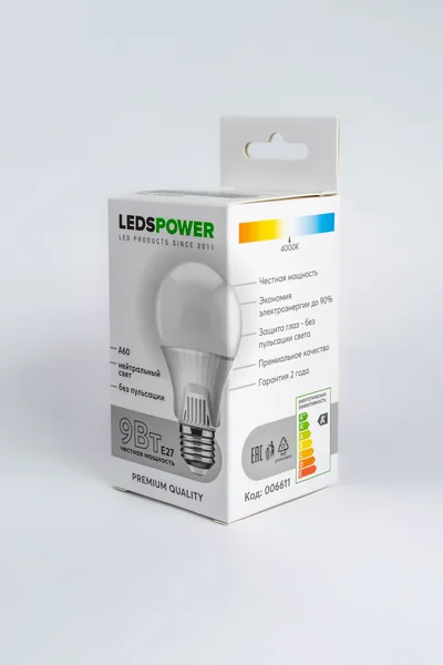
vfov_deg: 36.2
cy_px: 332
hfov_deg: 24.6
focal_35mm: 55
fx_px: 1015
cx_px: 222
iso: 320
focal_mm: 55
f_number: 10
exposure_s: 1/100
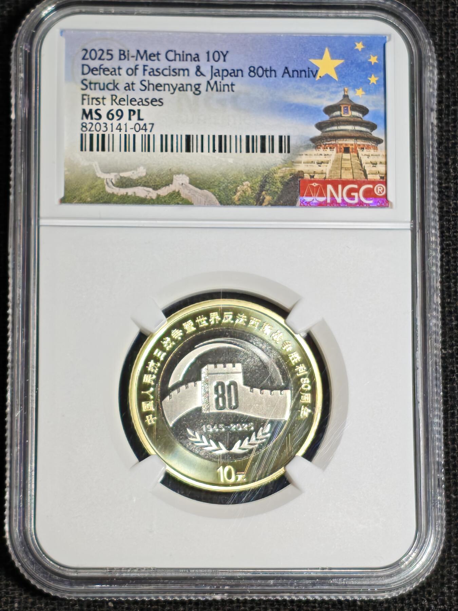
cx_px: 229
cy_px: 306
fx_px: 2117
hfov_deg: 12.3
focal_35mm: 120
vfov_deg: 16.4
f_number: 1.5
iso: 50
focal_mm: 4.94
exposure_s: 1/689
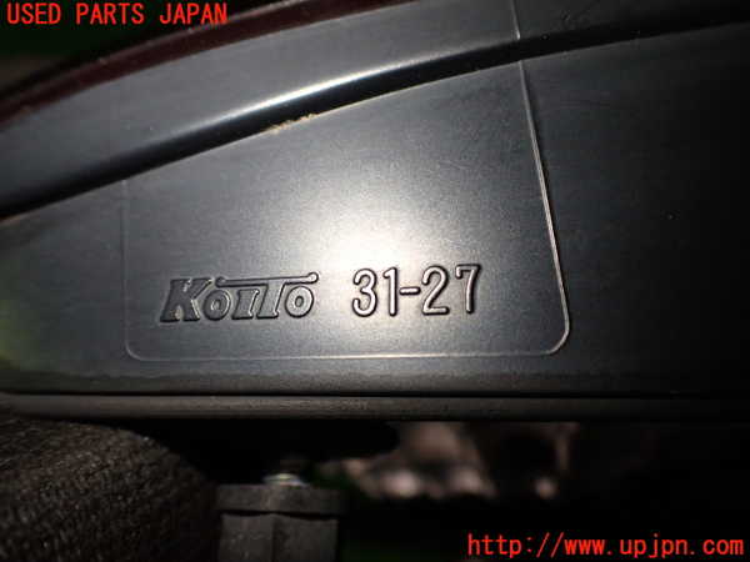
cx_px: 375
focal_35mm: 30
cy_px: 281
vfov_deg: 46.8
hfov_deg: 60.0
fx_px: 650
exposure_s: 1/125
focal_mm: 5.4
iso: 200
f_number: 2.3
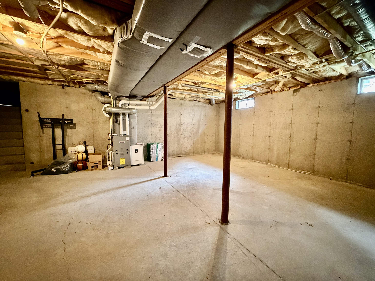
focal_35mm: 14
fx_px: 152
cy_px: 140
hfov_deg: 102.1
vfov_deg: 85.7
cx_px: 188
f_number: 2.2
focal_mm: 2.22
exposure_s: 1/40
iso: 1000
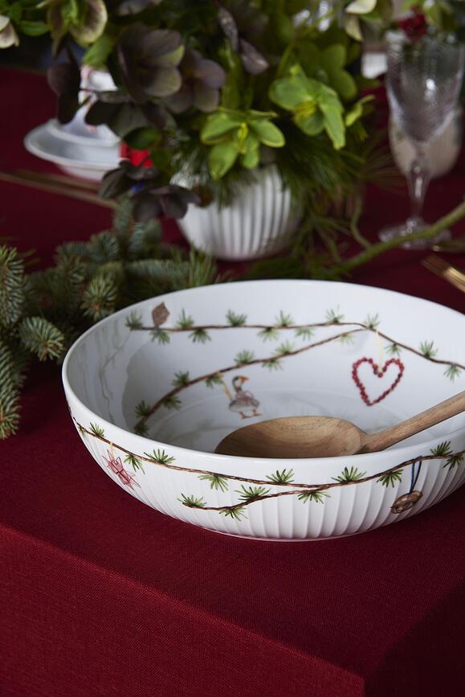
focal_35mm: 70
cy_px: 348
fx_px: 1355
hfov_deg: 19.5
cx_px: 232
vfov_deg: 28.8
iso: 100
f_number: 7.1
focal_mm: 70
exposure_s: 1/8
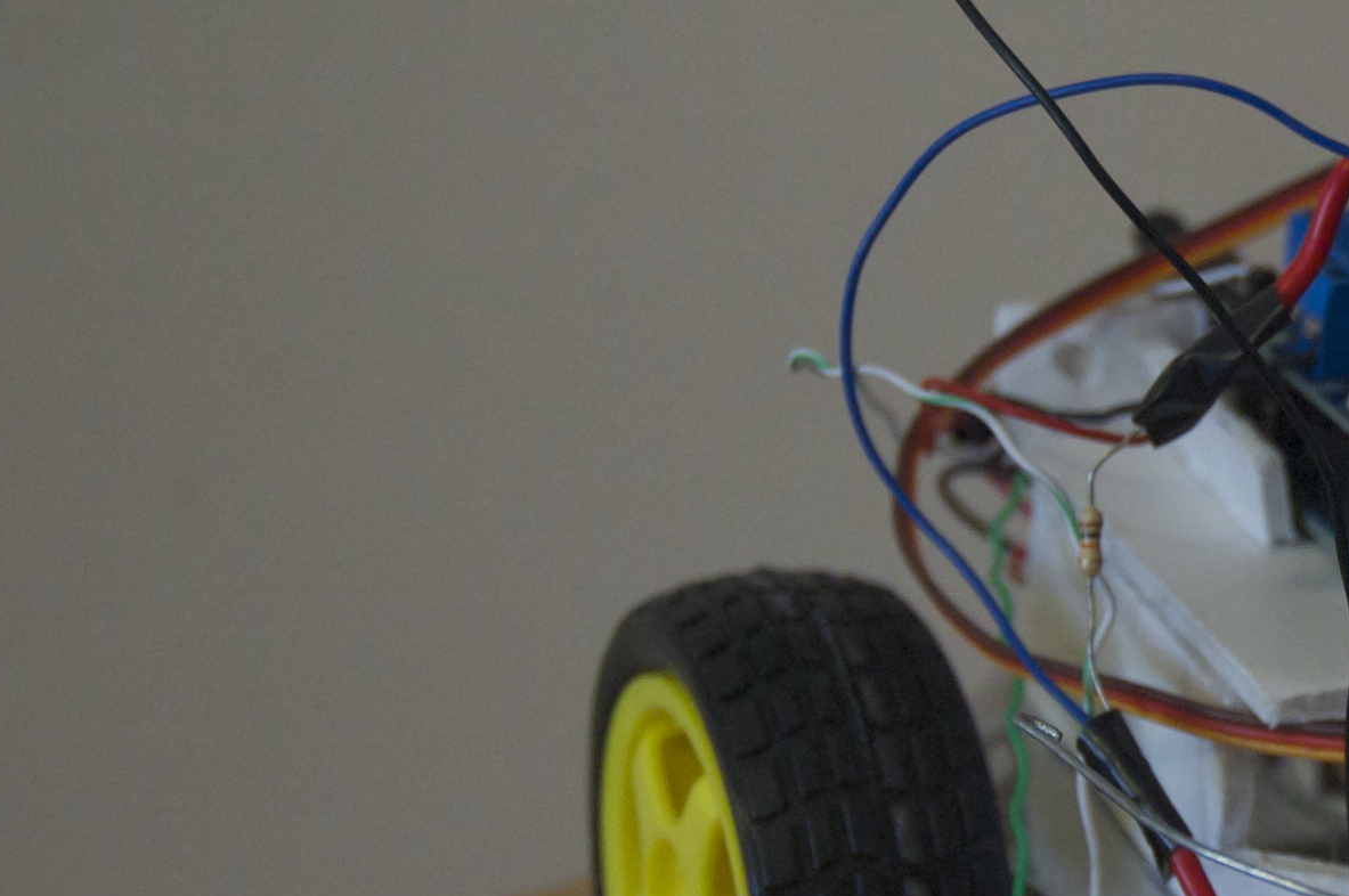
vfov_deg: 11.5
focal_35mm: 118
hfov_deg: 16.7
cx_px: 1560
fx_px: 4427
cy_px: 593
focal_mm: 31
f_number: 4
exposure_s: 1/40
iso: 1000
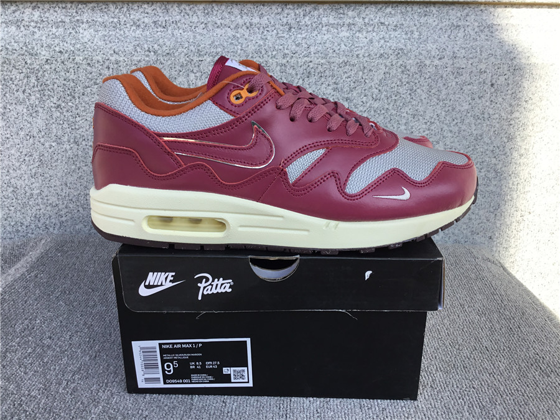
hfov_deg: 58.4
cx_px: 280
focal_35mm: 31
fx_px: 502
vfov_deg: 45.4
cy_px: 210
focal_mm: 3.3
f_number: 2.4
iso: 25
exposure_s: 1/386
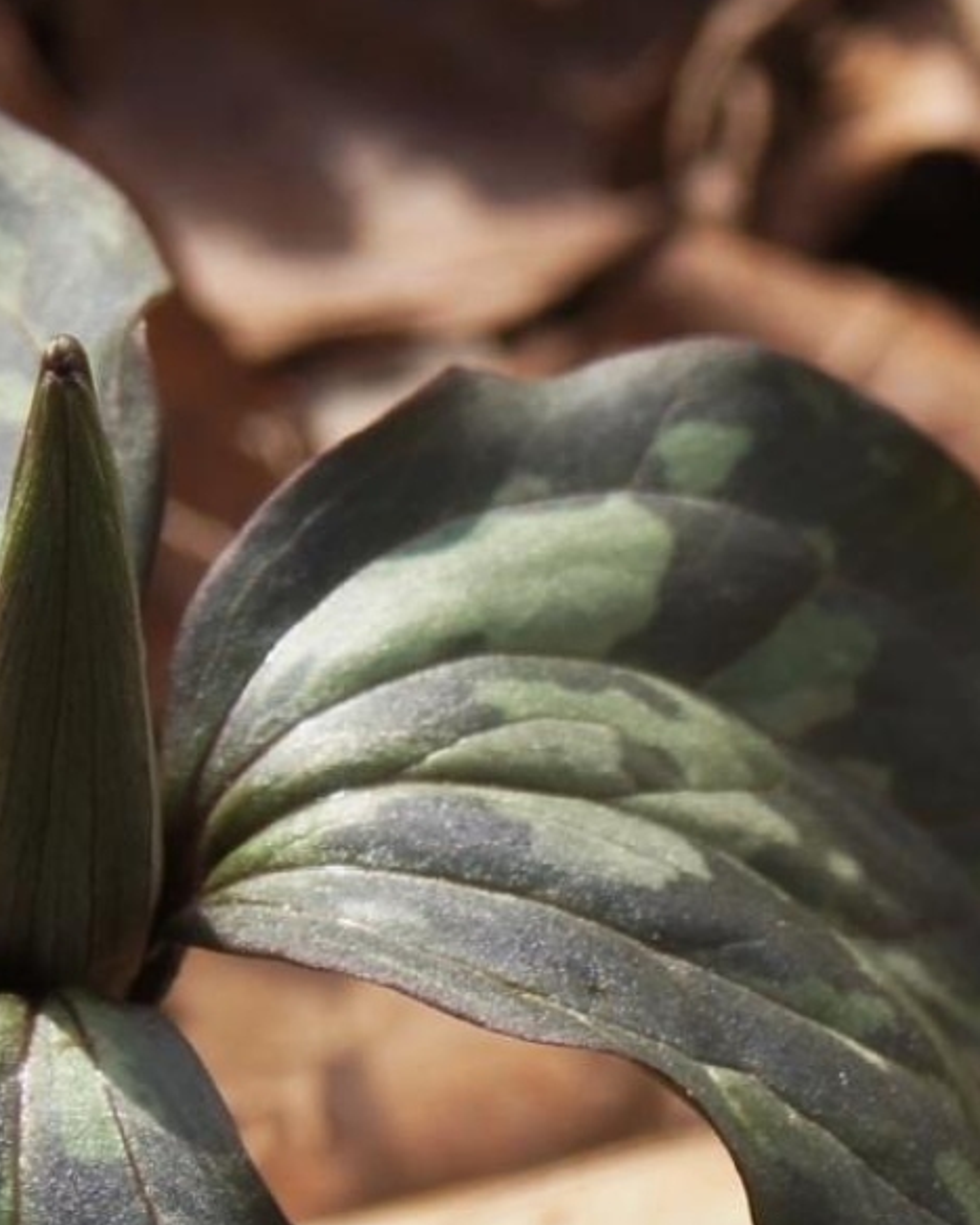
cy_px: 748
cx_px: 124
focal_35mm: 135
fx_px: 4896
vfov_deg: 14.3
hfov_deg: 11.4
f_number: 8
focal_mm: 50
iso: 100
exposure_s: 1/160
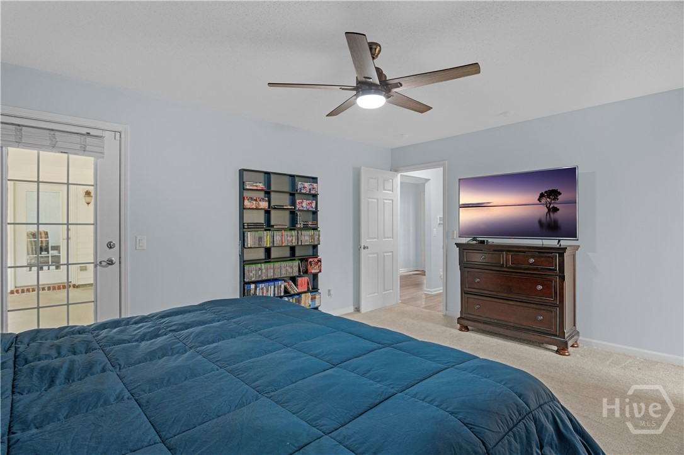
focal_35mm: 16
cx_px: 342
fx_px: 313
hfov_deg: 95.0
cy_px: 228
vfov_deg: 72.0
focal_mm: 11
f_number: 7.1
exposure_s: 1/2.5
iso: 250
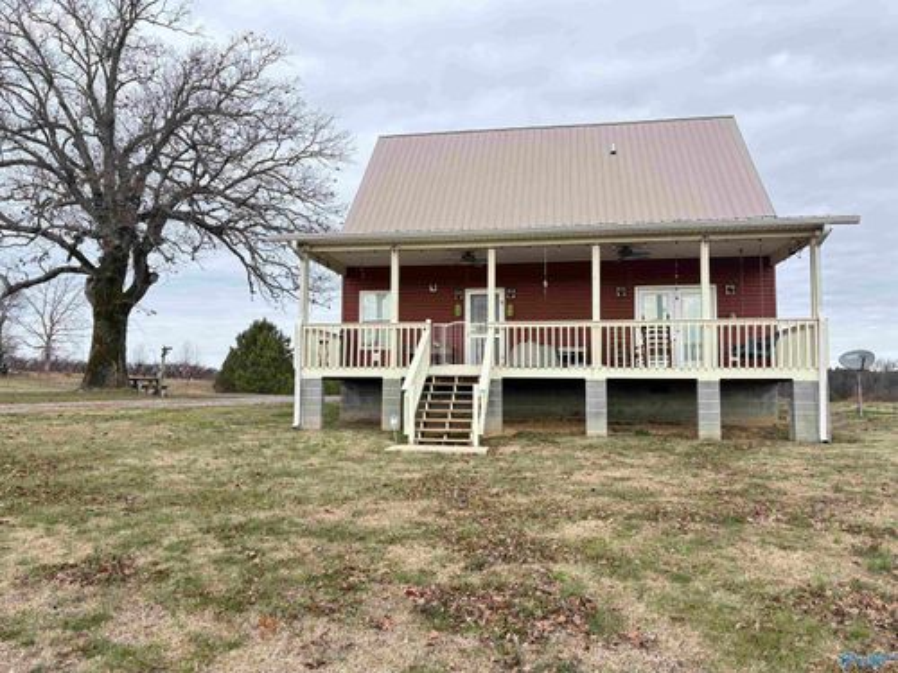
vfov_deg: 53.1
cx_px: 449
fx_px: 674
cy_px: 336
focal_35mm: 26
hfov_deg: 67.3
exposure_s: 1/694
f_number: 1.6
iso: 50
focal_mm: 5.96
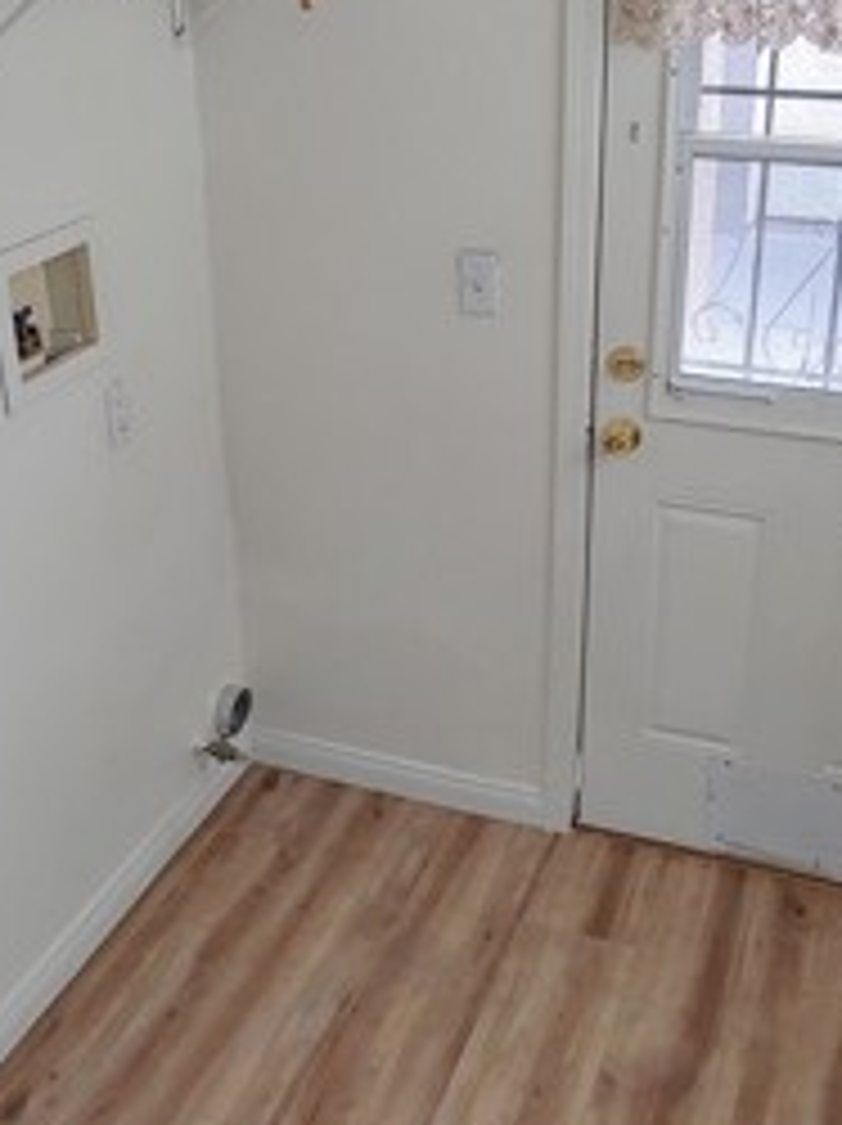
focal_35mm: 41
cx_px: 441
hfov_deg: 35.1
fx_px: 1332
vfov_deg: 45.7
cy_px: 472
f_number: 1.9
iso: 100
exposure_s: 1/40
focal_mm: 2.18
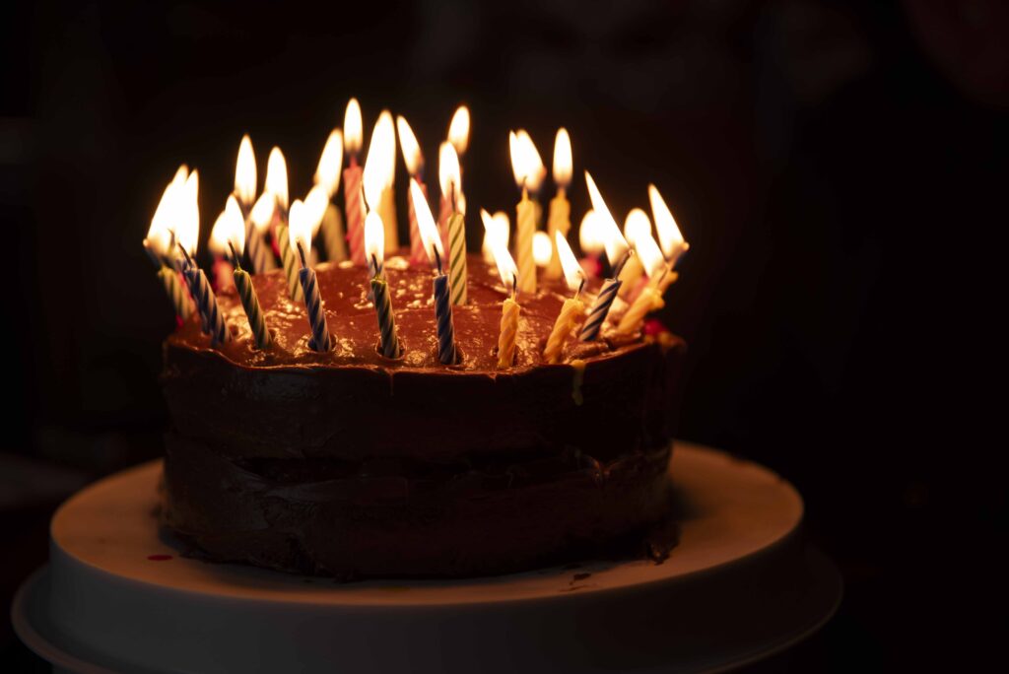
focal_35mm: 70
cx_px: 504
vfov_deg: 19.5
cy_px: 337
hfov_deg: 28.8
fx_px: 1963
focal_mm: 70
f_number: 2.8
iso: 200
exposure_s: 1/160
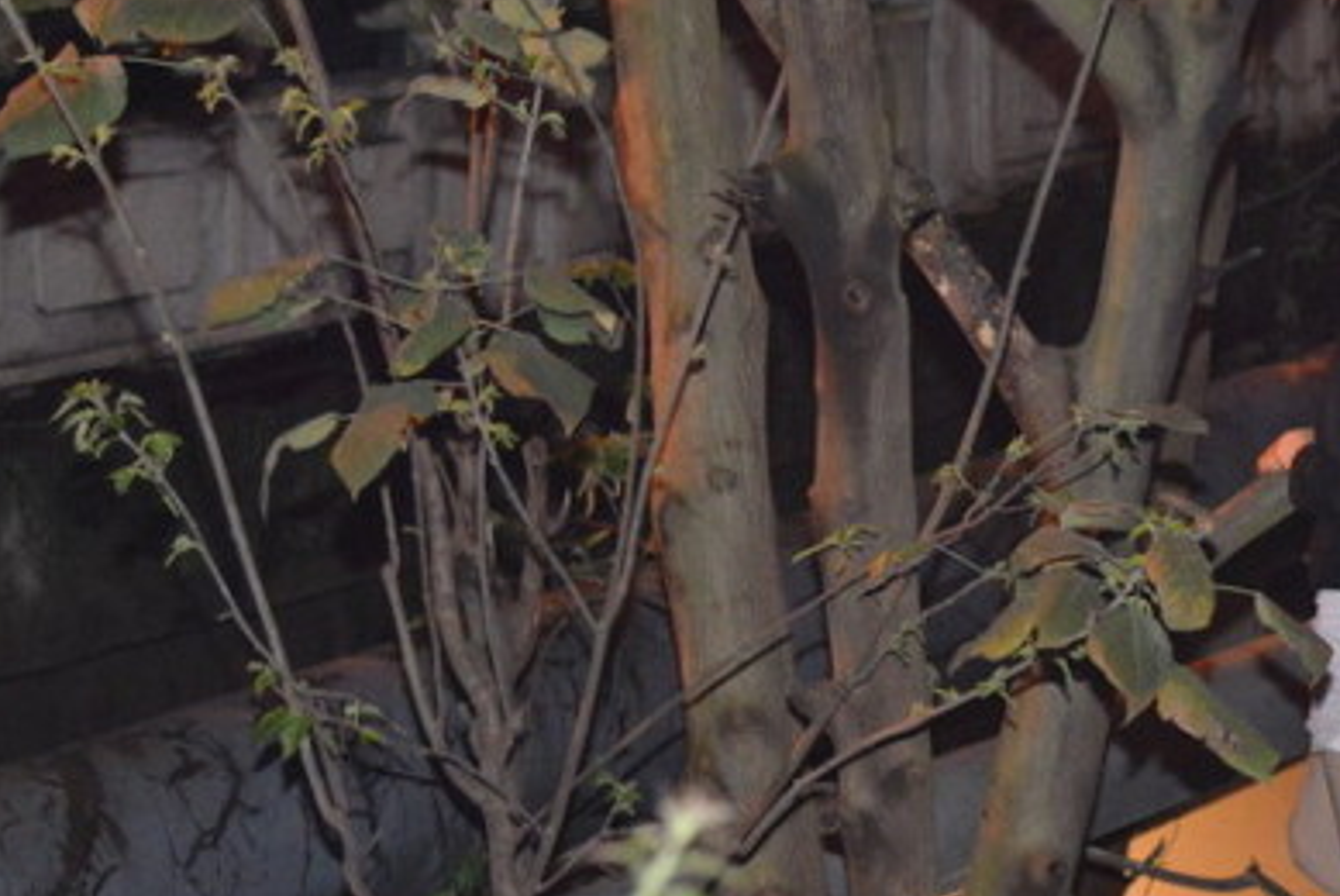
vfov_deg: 10.8
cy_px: 486
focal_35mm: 127
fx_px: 4731
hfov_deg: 15.8
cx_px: 1326
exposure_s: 1/30
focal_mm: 52
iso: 5000
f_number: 4
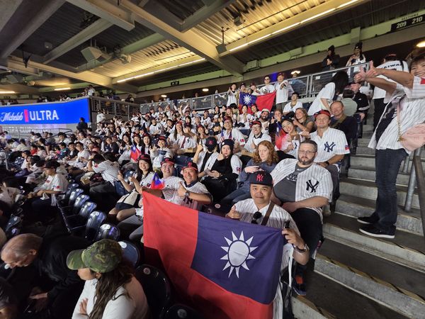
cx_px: 212
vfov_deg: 89.9
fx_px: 160
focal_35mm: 13
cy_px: 160
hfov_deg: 106.2
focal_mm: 2.2
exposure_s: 1/60
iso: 200
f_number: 2.2
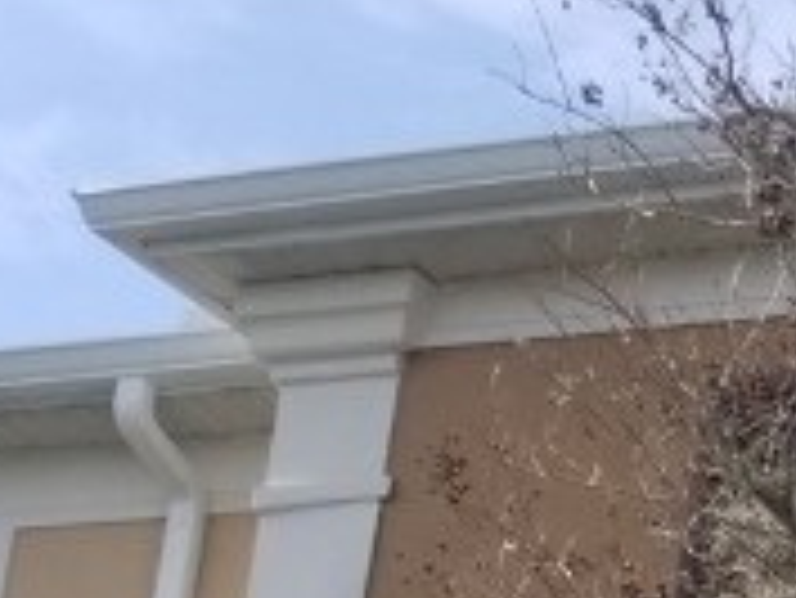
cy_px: 1165
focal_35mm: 150
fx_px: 3452
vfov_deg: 9.3
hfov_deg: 11.2
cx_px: 1839
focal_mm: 4.25
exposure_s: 1/1696
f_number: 1.7
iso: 50
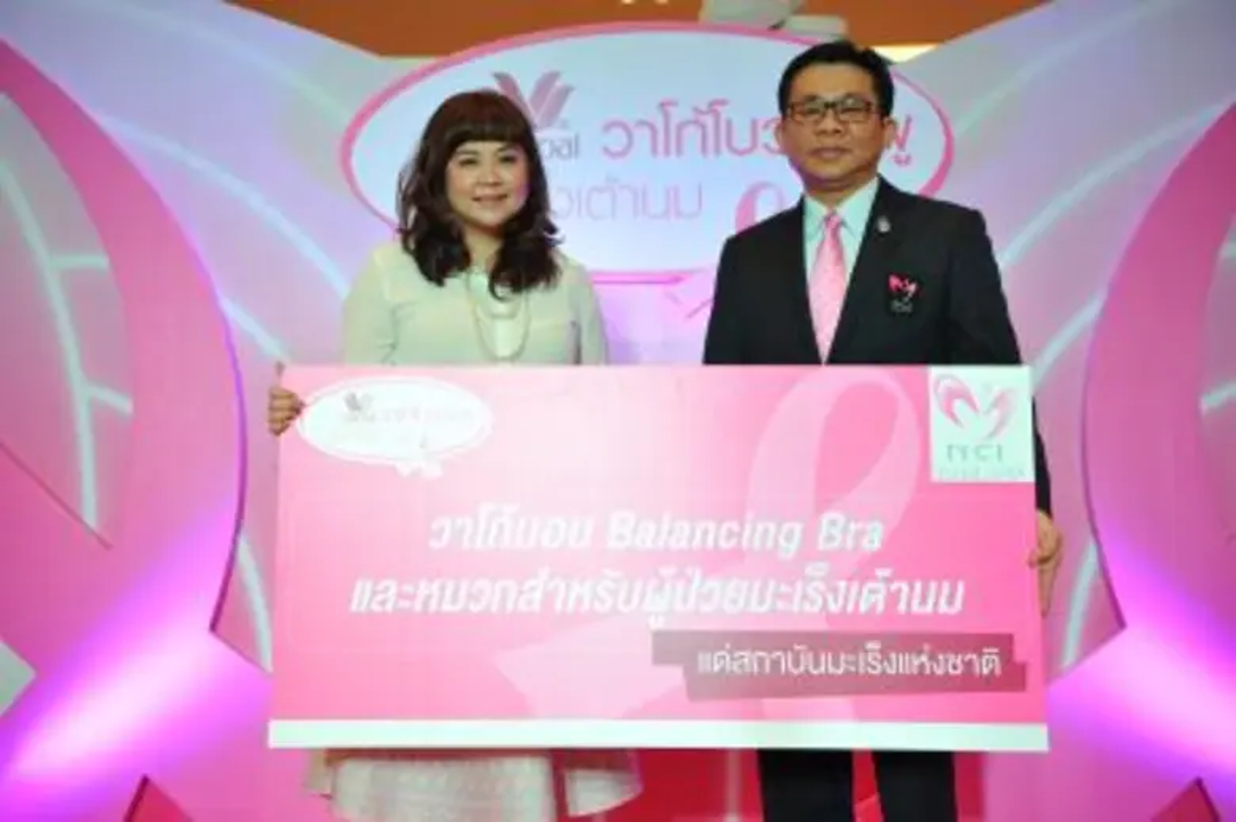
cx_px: 618
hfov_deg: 39.6
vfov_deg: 27.0
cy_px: 411
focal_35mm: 50
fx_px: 1716
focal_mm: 50
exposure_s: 1/125
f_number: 4
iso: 320
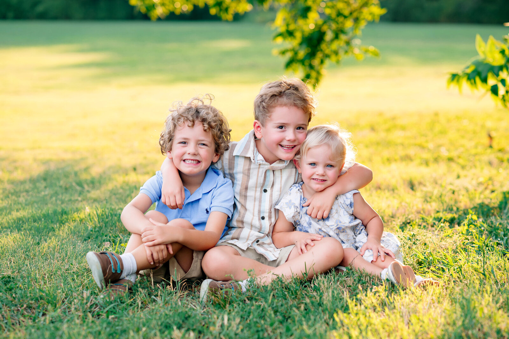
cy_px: 170
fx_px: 1201
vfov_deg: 16.1
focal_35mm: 85
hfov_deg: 23.9
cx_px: 254
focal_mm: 85
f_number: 3.2
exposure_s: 1/640
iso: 320
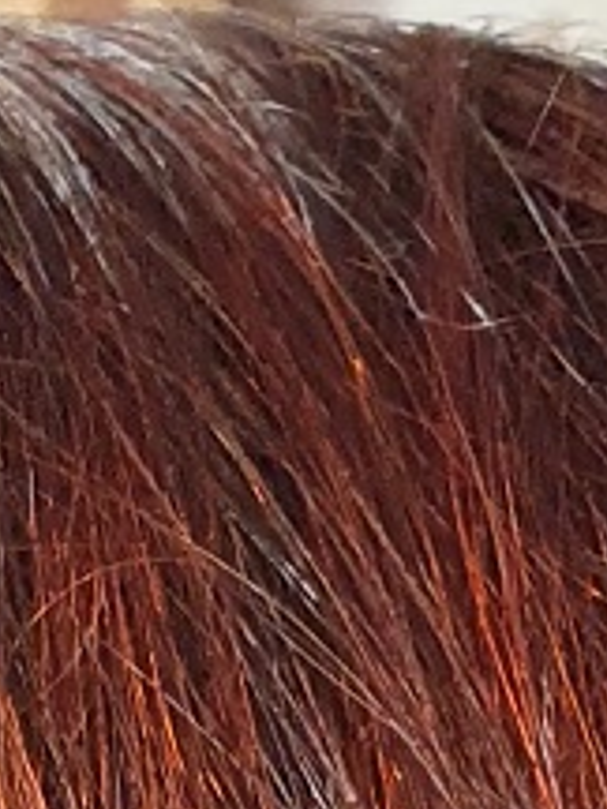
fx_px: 4536
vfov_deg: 8.3
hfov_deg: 7.6
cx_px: 116
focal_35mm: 194
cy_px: 2560
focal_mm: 4.32
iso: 320
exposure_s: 1/50
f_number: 2.4
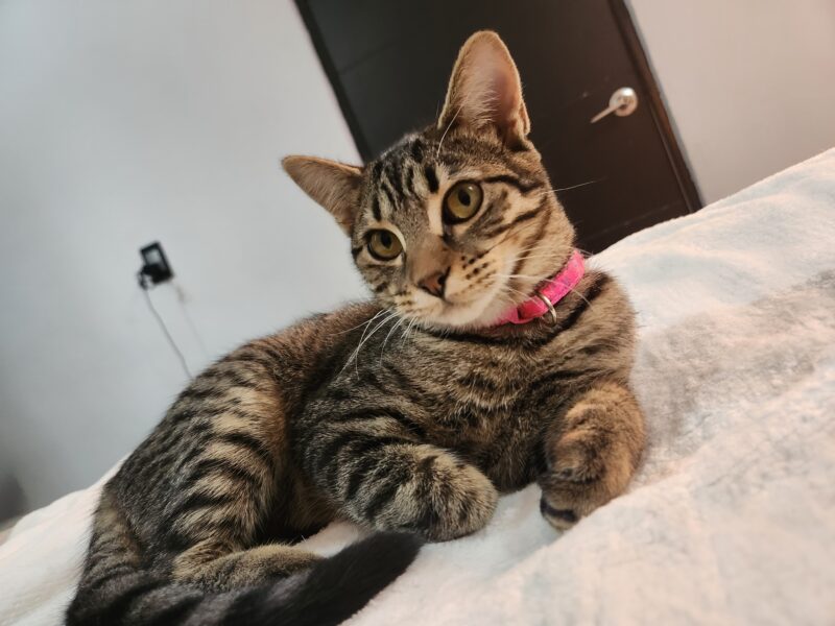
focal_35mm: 23
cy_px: 313
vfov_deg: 58.9
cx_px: 418
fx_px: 555
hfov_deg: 73.9
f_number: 1.8
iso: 640
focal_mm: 5.4
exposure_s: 1/60
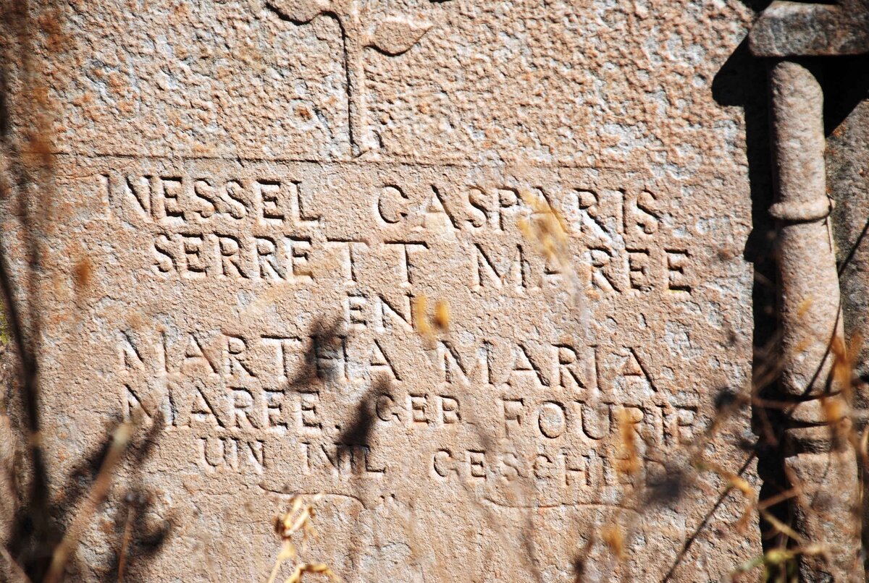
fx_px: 4064
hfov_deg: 12.2
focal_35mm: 168
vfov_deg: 8.2
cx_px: 434
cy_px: 292
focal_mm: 112
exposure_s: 1/500
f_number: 5.6
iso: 100
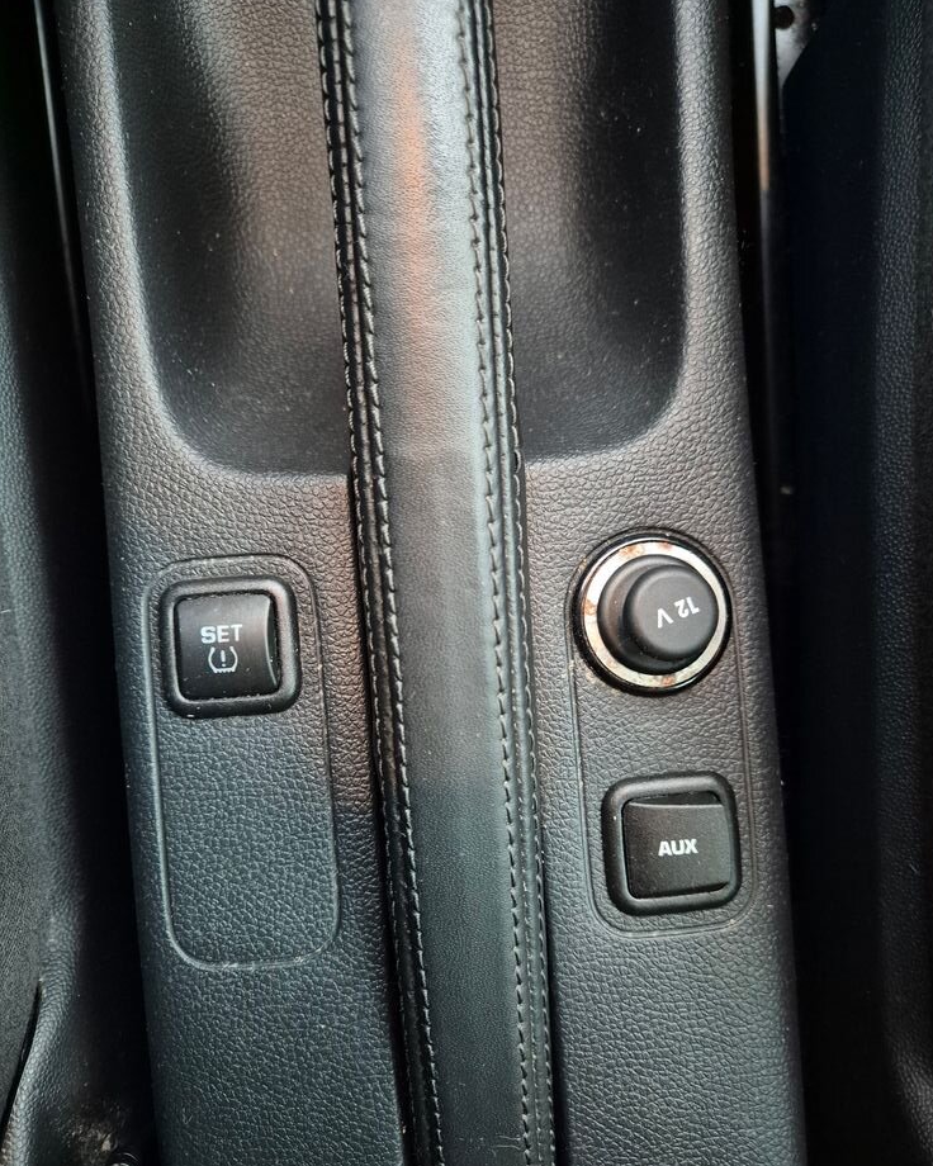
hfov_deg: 56.8
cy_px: 636
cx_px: 486
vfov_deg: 68.0
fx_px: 863
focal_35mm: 25
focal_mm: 5.4
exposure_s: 1/50
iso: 1600
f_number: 1.8
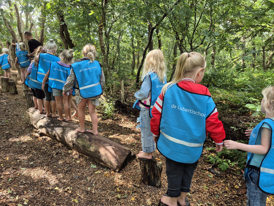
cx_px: 137
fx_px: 182
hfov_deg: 73.9
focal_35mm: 23
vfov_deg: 58.9
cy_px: 103
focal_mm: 5.4
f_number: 1.8
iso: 125
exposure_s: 1/180
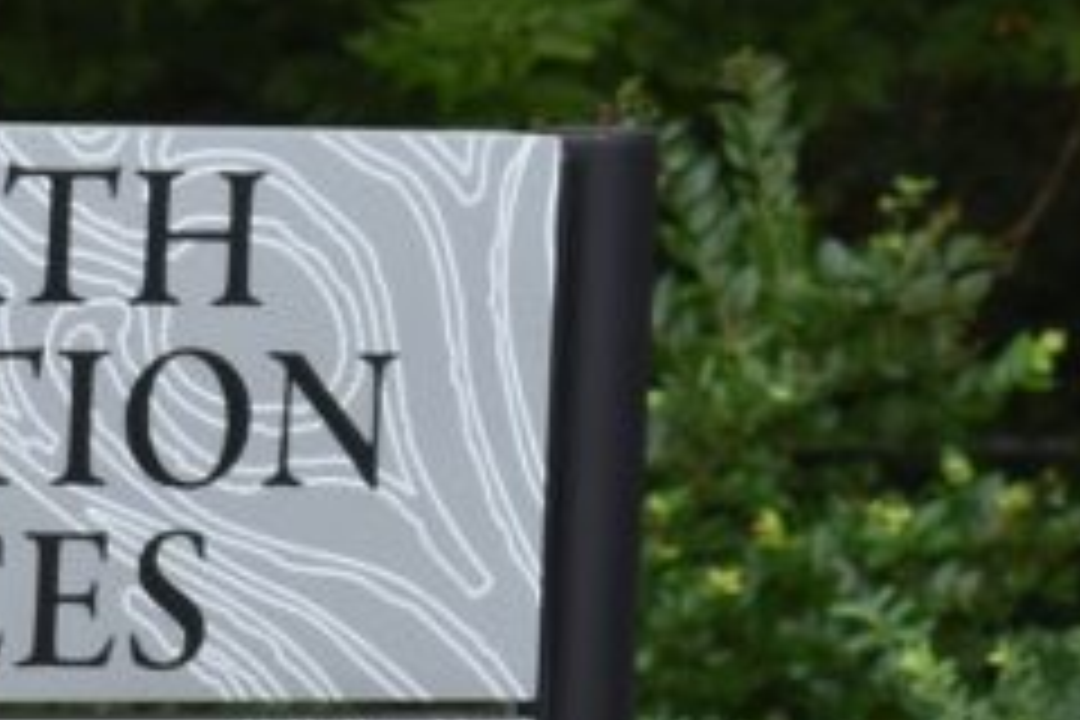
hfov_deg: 3.9
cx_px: -1148
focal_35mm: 528
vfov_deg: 2.6
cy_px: 1112
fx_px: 15845
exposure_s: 1/250
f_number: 5.6
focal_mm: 55
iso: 250
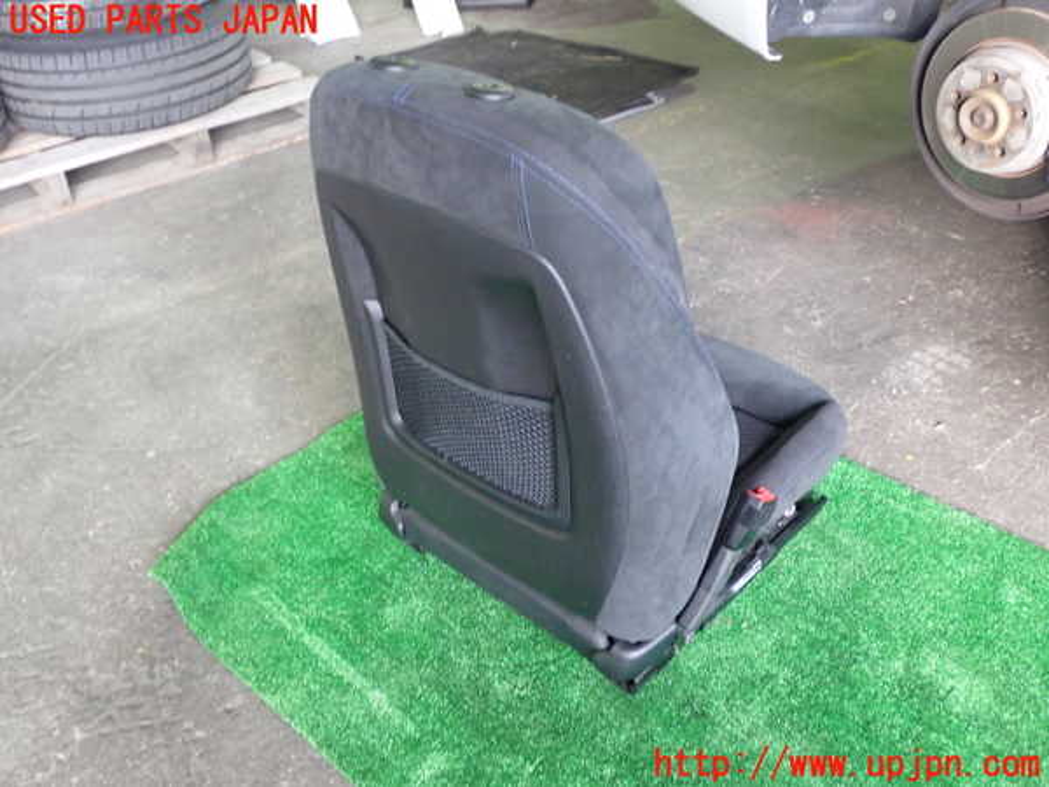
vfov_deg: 39.7
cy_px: 394
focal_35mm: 36
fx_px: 1091
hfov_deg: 51.4
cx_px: 524
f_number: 2.5
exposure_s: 1/40
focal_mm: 6.37
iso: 640
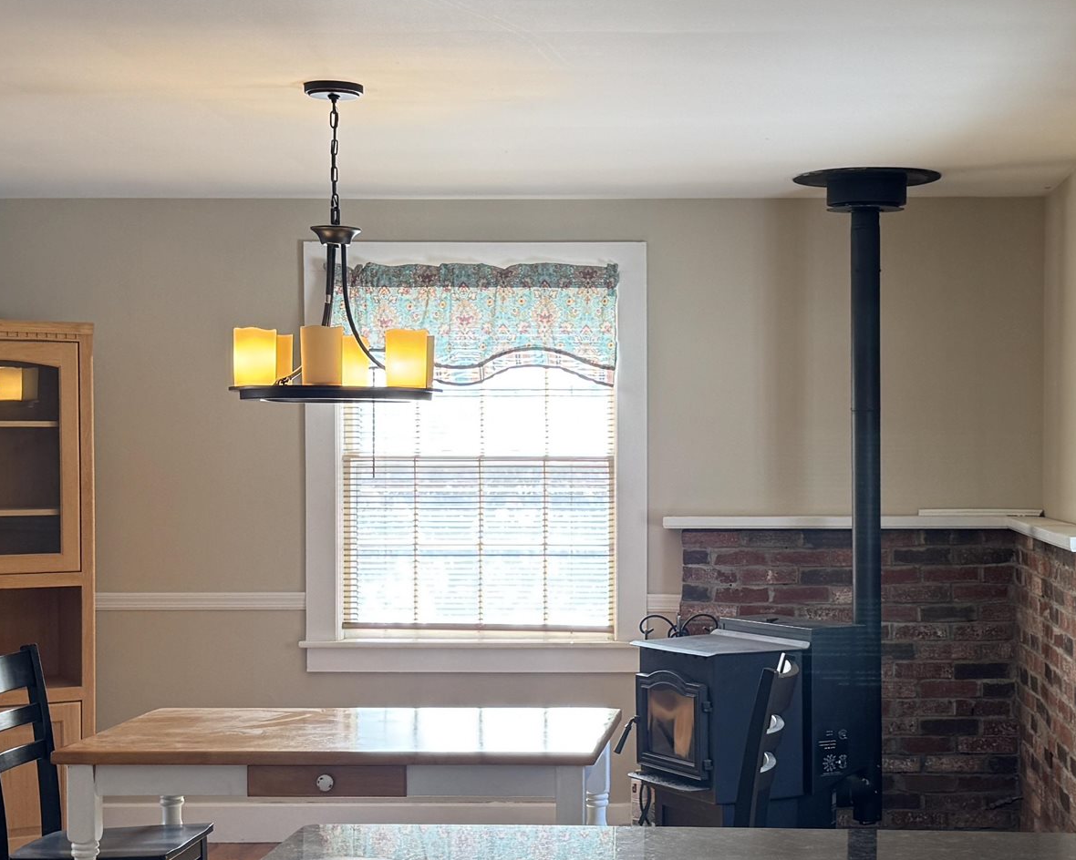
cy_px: 518
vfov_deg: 24.9
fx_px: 1943
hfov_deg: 30.8
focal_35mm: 61
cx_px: 706
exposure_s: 1/120
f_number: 1.78
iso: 100
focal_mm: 6.76
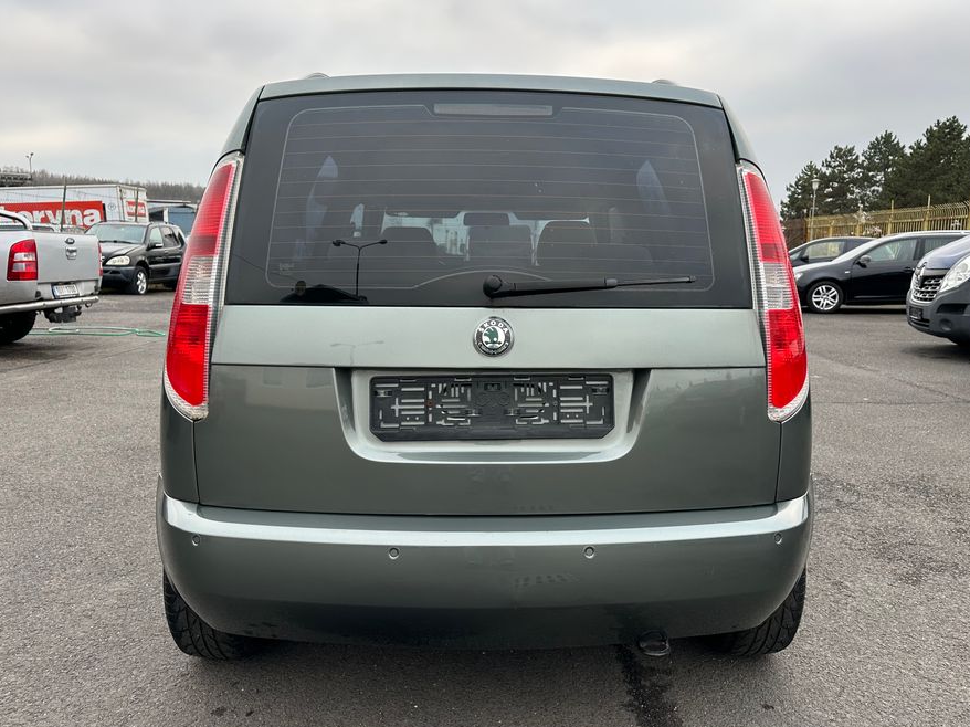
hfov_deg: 63.4
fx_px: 784
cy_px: 354
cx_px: 509
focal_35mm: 28
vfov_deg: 49.7
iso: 64
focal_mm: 6.86
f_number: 1.78
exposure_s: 1/139
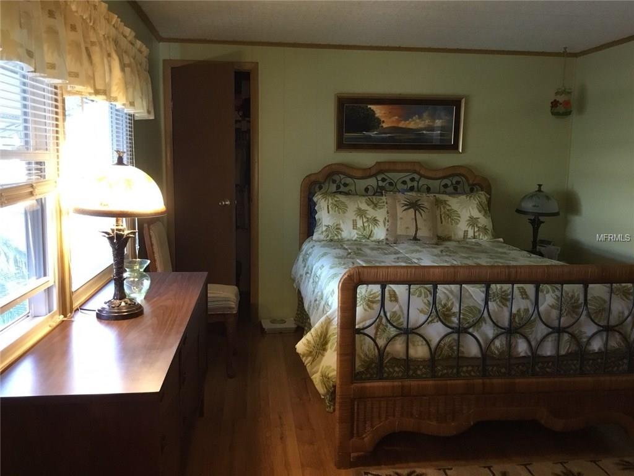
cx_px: 317
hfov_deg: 58.4
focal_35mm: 31
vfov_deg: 45.4
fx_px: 568
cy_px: 238
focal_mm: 3.3
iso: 160
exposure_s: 1/30
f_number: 2.4
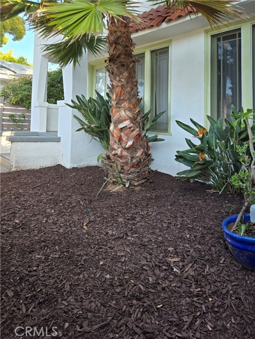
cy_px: 170
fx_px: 226
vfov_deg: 73.9
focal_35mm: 23
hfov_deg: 58.9
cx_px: 128
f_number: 1.8
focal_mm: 5.4
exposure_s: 1/185
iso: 25
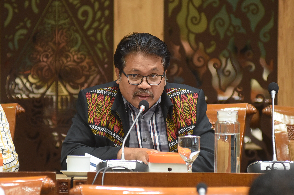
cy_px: 98
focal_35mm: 200
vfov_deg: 6.9
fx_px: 1632
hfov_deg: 10.3
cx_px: 147
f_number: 2.8
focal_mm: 200
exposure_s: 1/160
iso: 2500
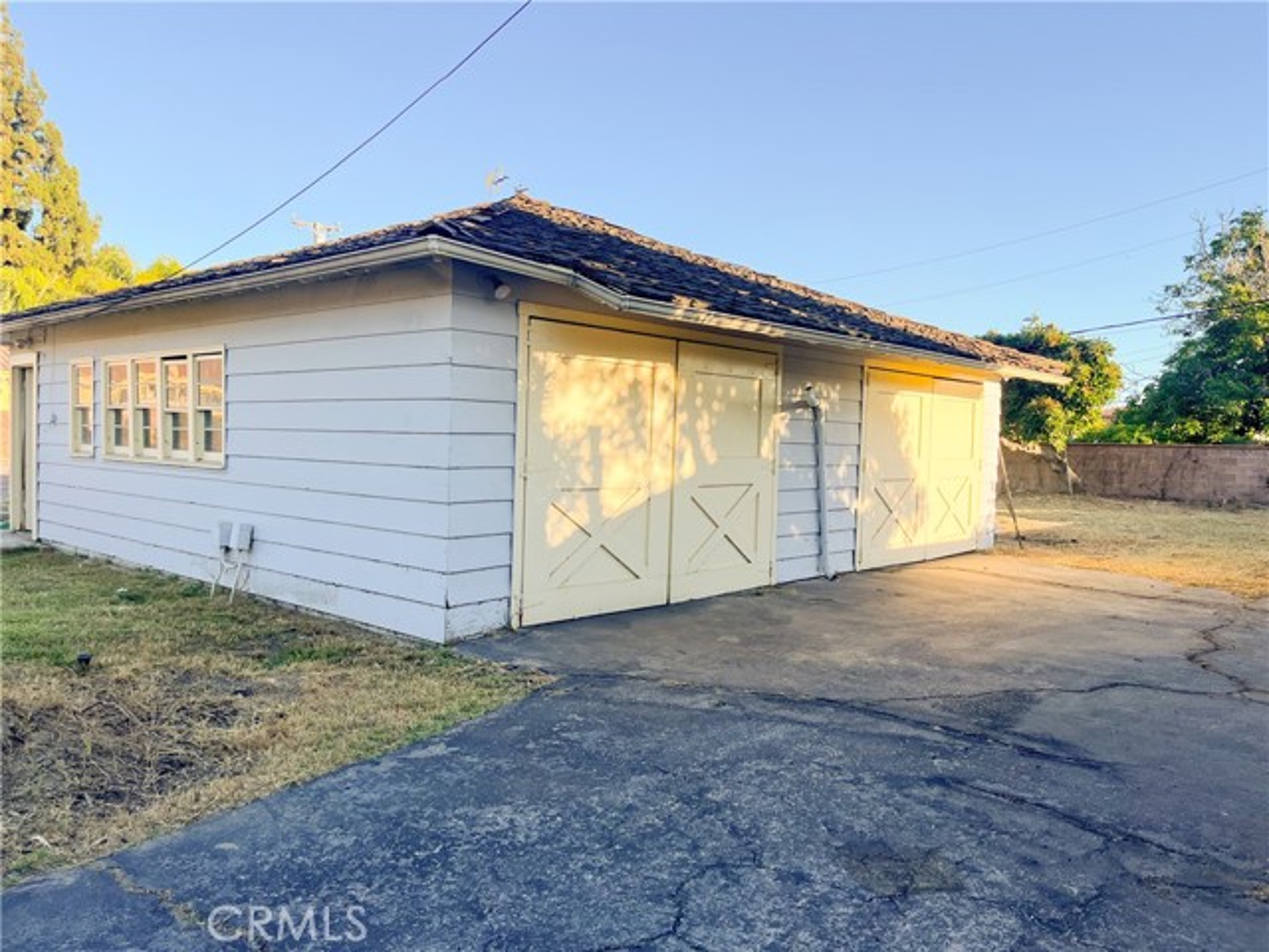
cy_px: 476
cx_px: 634
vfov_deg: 53.1
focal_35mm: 26
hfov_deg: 67.3
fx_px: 953
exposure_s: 1/1150
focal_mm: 5.1
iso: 50
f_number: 1.6
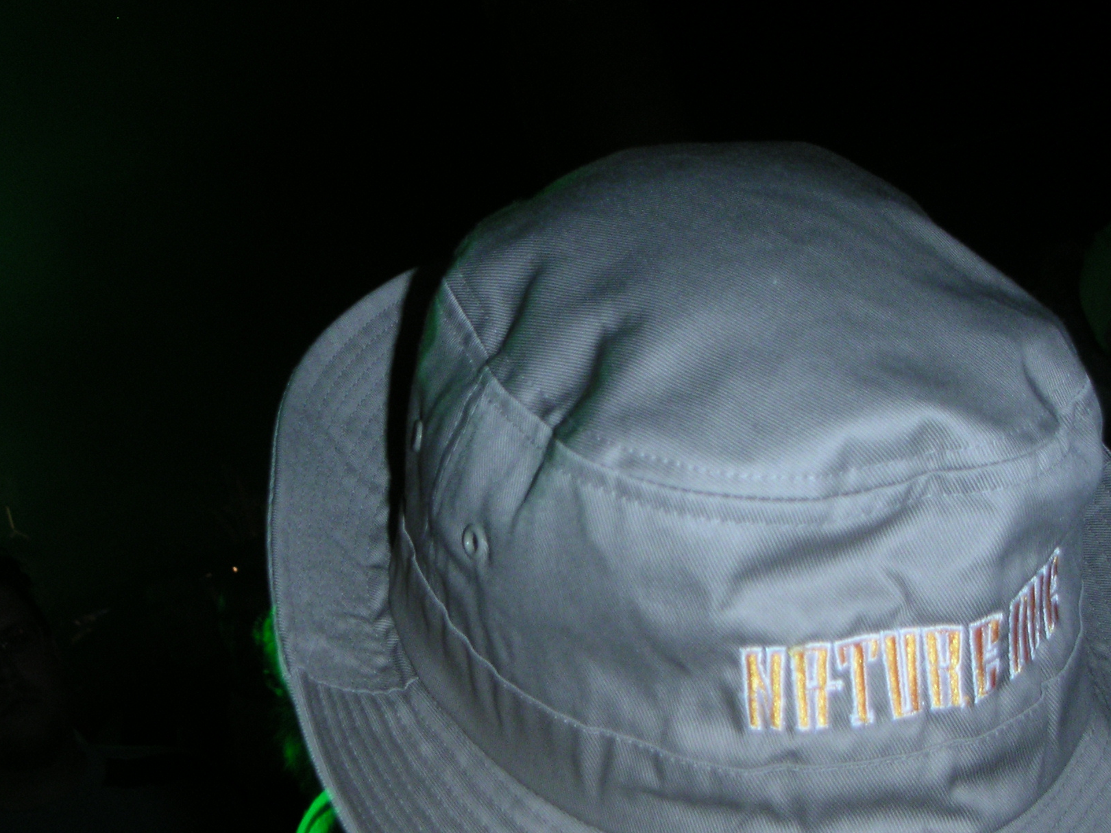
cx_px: 519
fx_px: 1541
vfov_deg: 30.3
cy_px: 448
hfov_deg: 39.6
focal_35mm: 48
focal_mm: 6
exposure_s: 1/45
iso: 100
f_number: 2.8
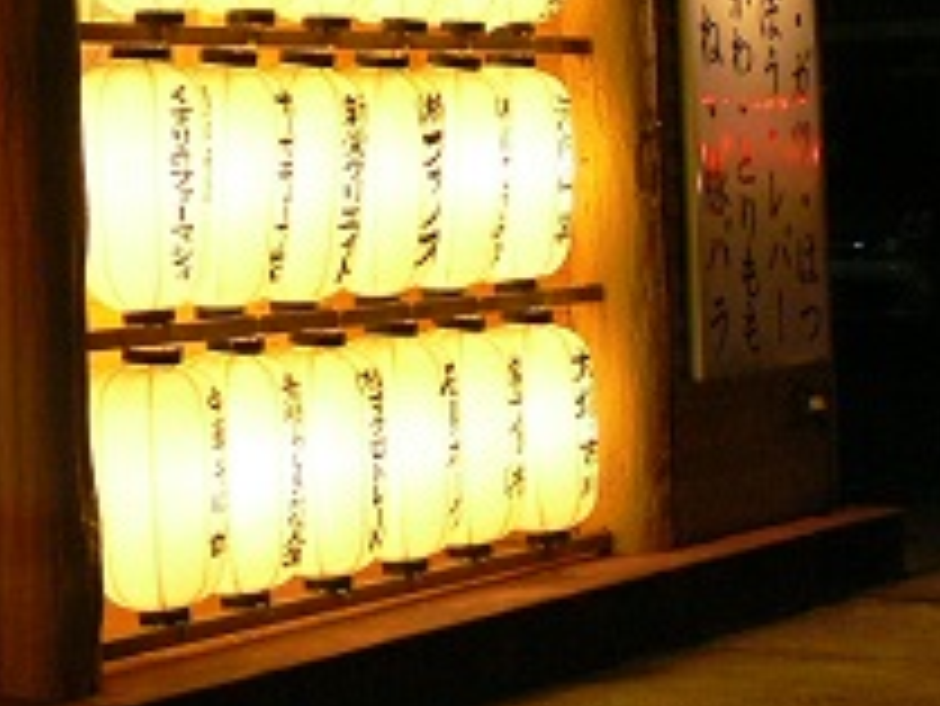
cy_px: -229
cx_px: -279
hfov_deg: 15.8
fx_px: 3206
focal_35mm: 118
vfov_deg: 12.2
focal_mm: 7.7
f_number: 2.8
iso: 200
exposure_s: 1/25
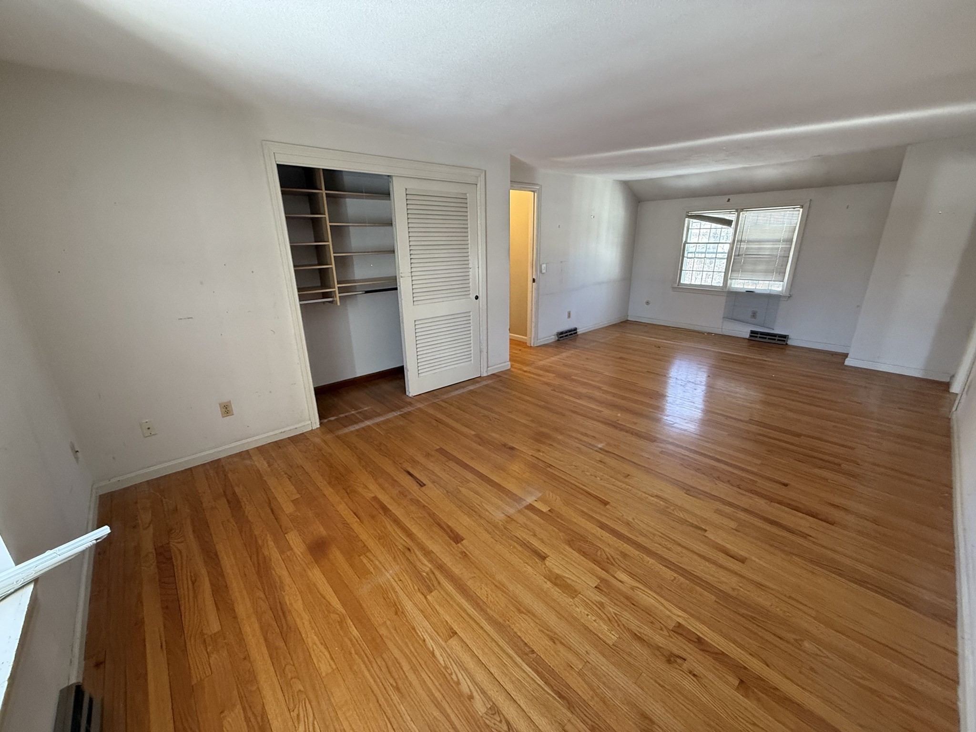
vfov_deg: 85.7
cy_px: 366
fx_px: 395
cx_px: 488
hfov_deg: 102.1
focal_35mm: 14
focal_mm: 2.22
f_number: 2.2
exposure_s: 1/78
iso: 320
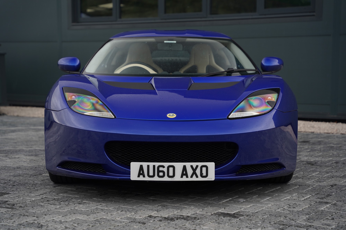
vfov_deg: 19.5
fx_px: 673
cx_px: 173
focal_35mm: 70
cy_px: 115
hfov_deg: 28.8
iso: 100
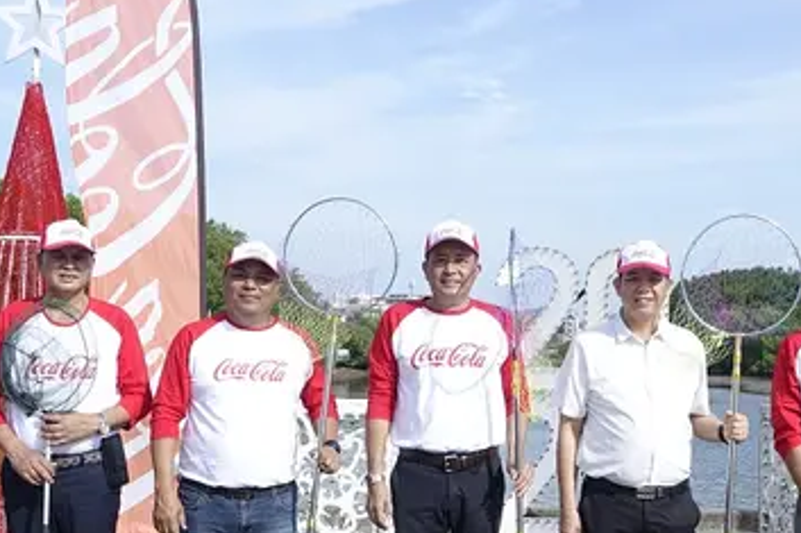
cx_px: 465
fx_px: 1179
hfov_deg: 37.4
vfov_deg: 25.4
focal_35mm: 53
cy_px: 331
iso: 160
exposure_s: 1/500
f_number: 5.6
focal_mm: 8.82
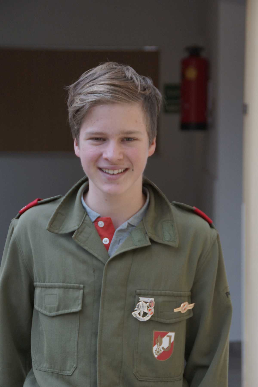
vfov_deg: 16.1
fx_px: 1371
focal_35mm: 128
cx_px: 129
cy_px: 194
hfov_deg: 10.8
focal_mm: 85
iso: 800
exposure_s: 1/160
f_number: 5.6
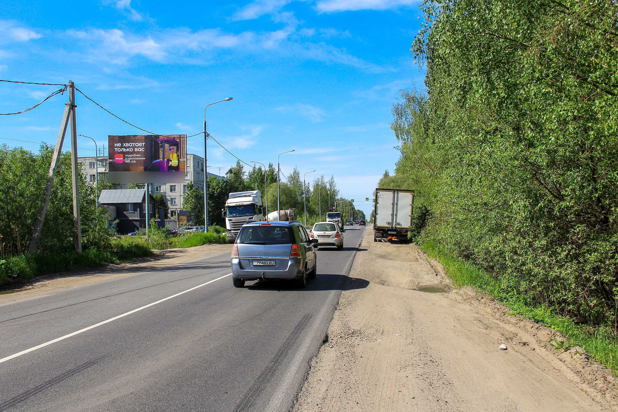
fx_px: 1081
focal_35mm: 63
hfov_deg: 31.9
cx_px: 309
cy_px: 206
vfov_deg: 21.6
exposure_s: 1/250
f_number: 8
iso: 100
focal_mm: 21
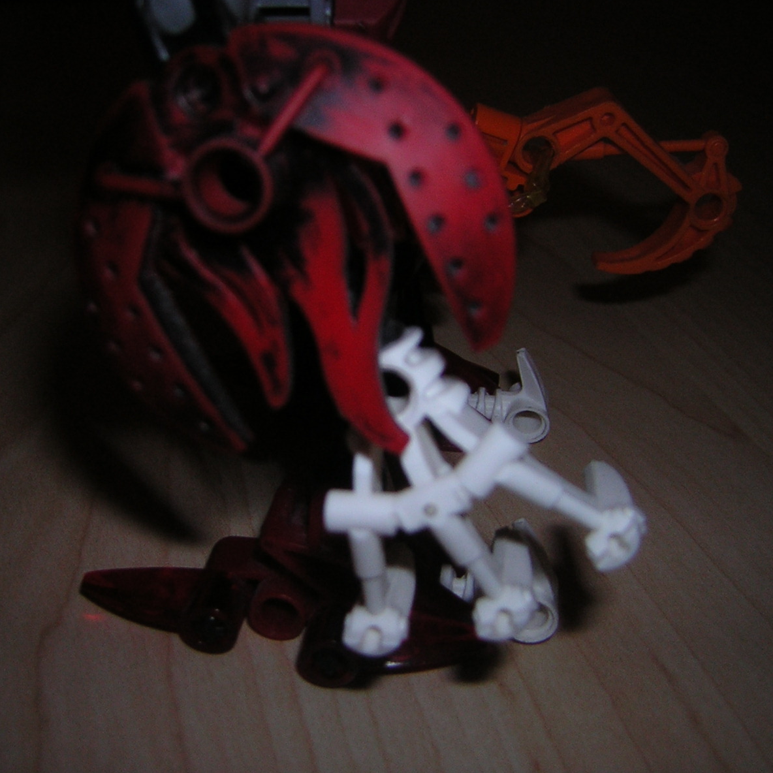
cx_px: 386
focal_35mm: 43
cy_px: 383
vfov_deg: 39.2
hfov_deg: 39.2
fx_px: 1086
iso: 50
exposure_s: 1/60.1
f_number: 2.6
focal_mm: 4.7
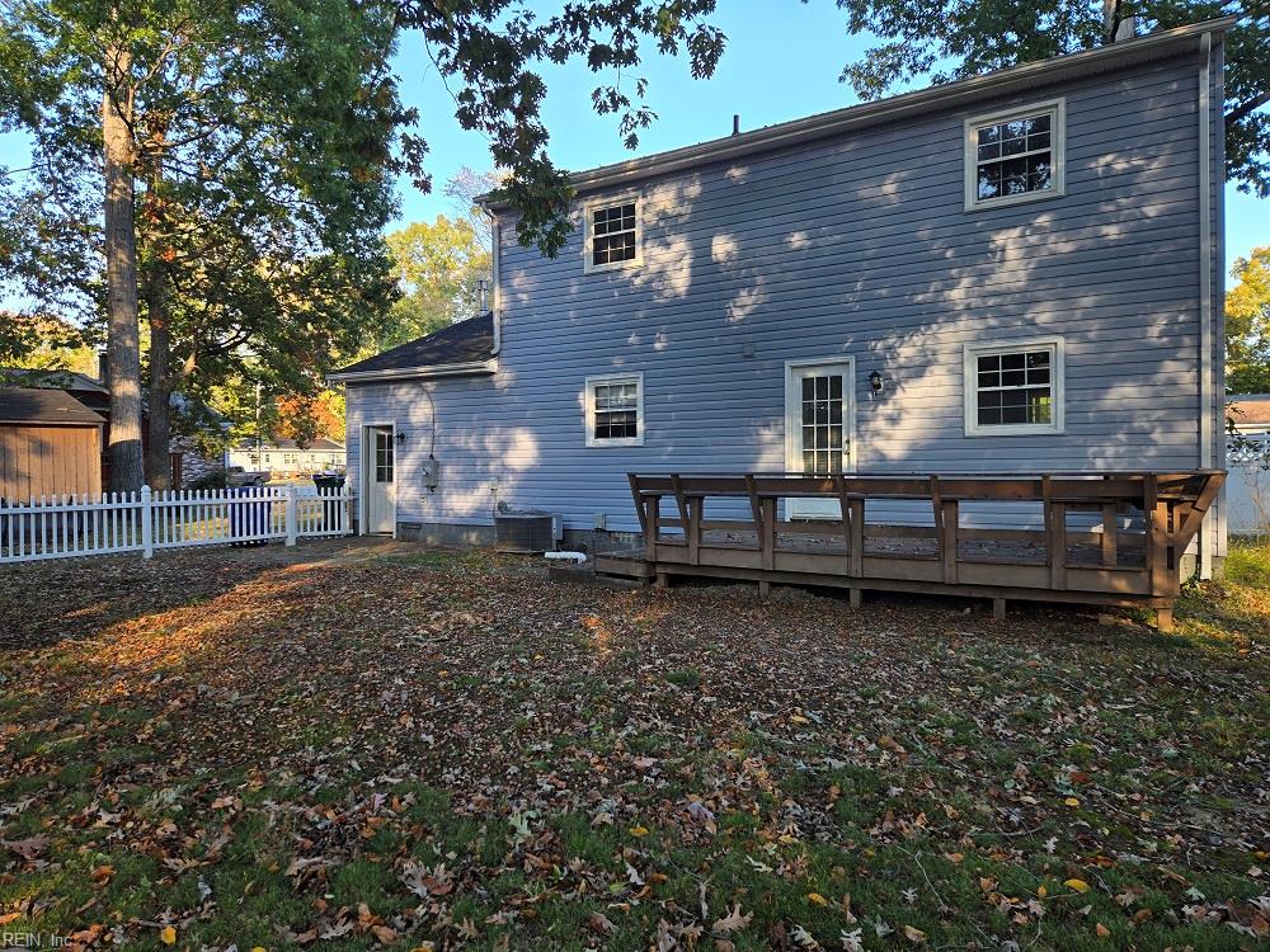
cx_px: 635
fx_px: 844
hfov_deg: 73.9
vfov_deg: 58.9
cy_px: 476
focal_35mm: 23
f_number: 1.8
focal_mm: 5.4
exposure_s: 1/202
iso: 25
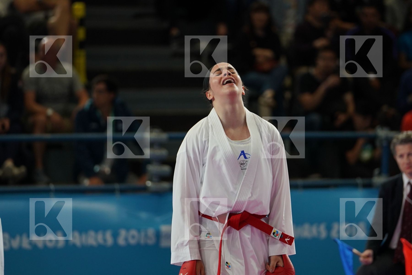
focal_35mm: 264
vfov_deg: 5.2
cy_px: 138
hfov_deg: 7.8
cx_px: 206
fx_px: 3021
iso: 1000
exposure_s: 1/1000
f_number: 2.8
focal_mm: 176
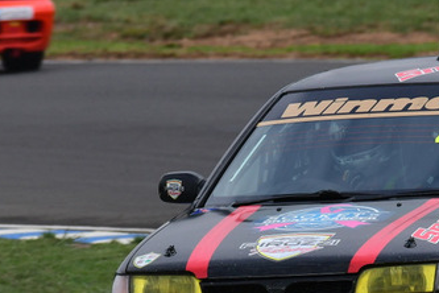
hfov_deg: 1.1
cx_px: 297
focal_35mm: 1801
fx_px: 21960
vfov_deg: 0.8
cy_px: 128
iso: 500
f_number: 10
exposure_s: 1/640
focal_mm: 500
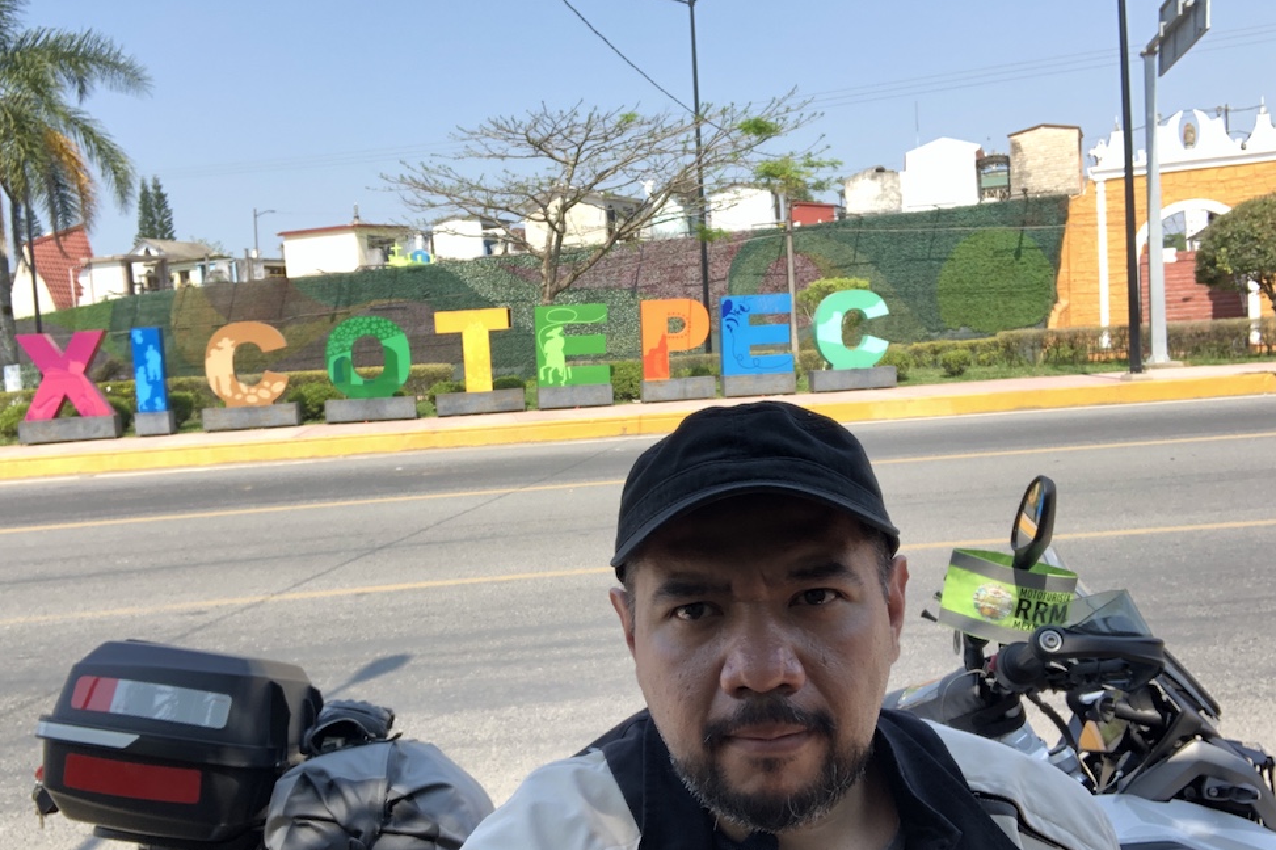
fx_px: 1240
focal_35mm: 35
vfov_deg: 37.8
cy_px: 458
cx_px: 626
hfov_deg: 54.4
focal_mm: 2.87
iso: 20
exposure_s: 1/126
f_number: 2.2
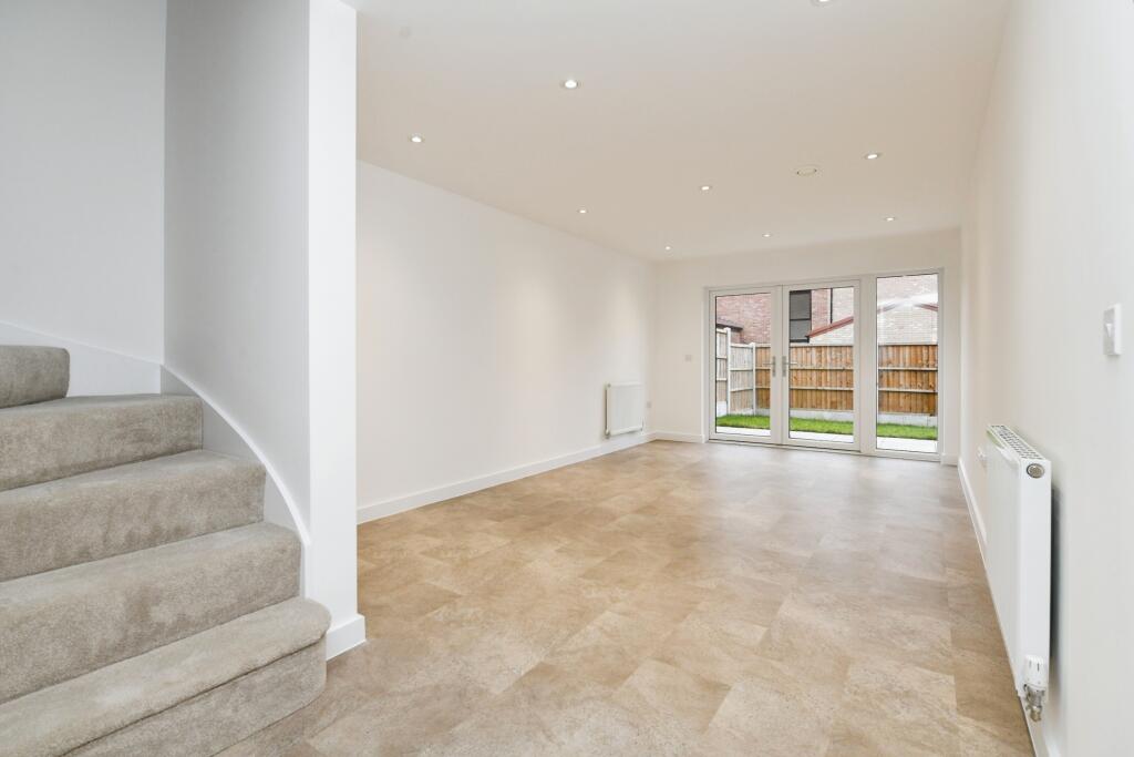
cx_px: 567
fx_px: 536
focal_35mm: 17
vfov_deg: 70.5
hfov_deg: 93.3
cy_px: 378
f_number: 7.1
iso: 800
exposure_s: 1/60
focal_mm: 17
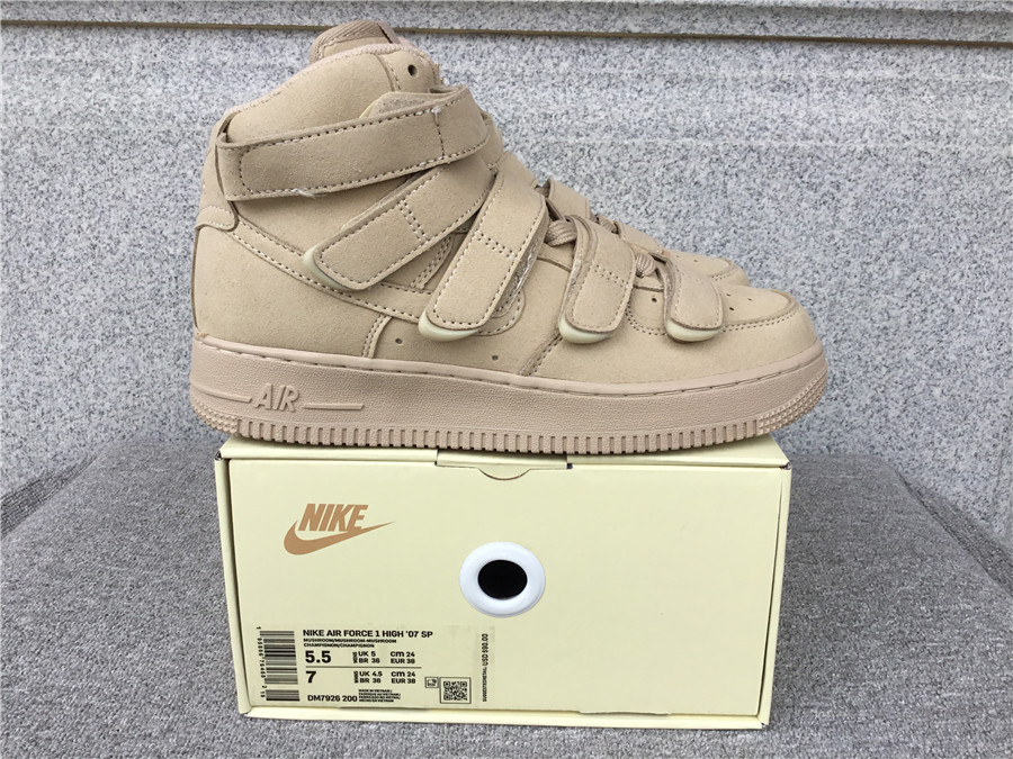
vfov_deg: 45.4
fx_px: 907
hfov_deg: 58.4
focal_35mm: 31
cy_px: 380
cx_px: 506
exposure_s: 1/255
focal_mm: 3.3
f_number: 2.4
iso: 25
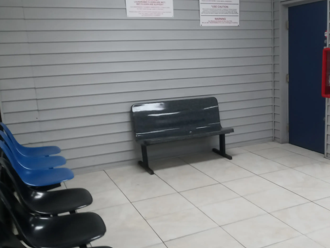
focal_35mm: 42
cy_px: 136
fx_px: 400
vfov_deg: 34.3
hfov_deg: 43.6
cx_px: 241
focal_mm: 3.61
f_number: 1.8
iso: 200
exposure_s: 1/30
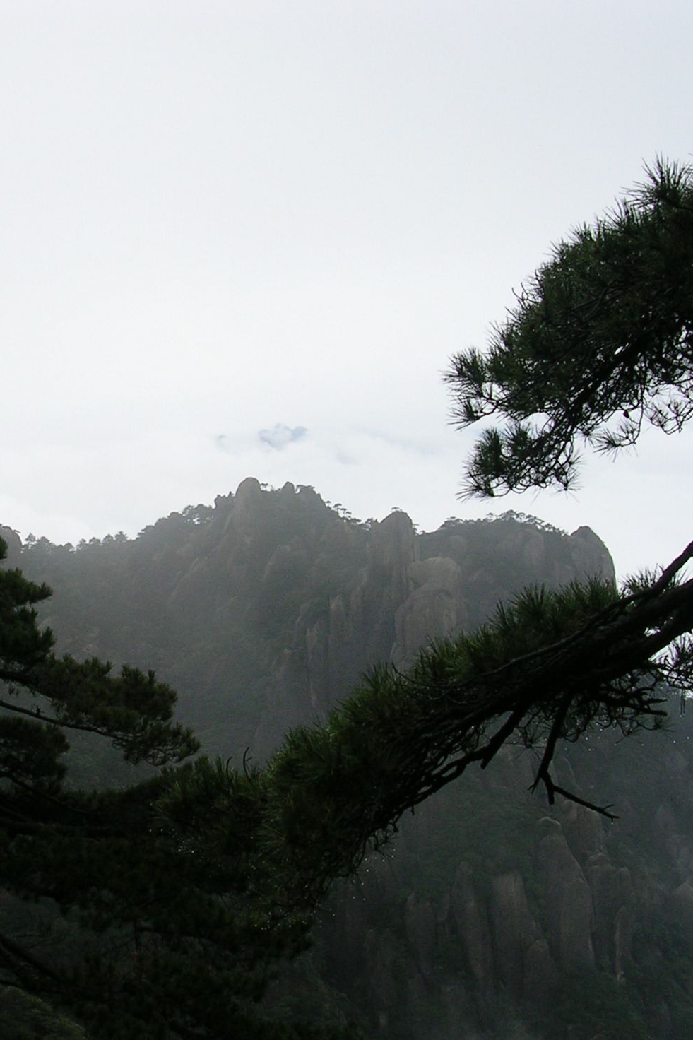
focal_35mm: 55
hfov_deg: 24.2
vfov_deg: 36.2
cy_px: 535
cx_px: 133
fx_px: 1588
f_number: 5.6
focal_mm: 5.8
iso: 50
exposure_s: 1/310
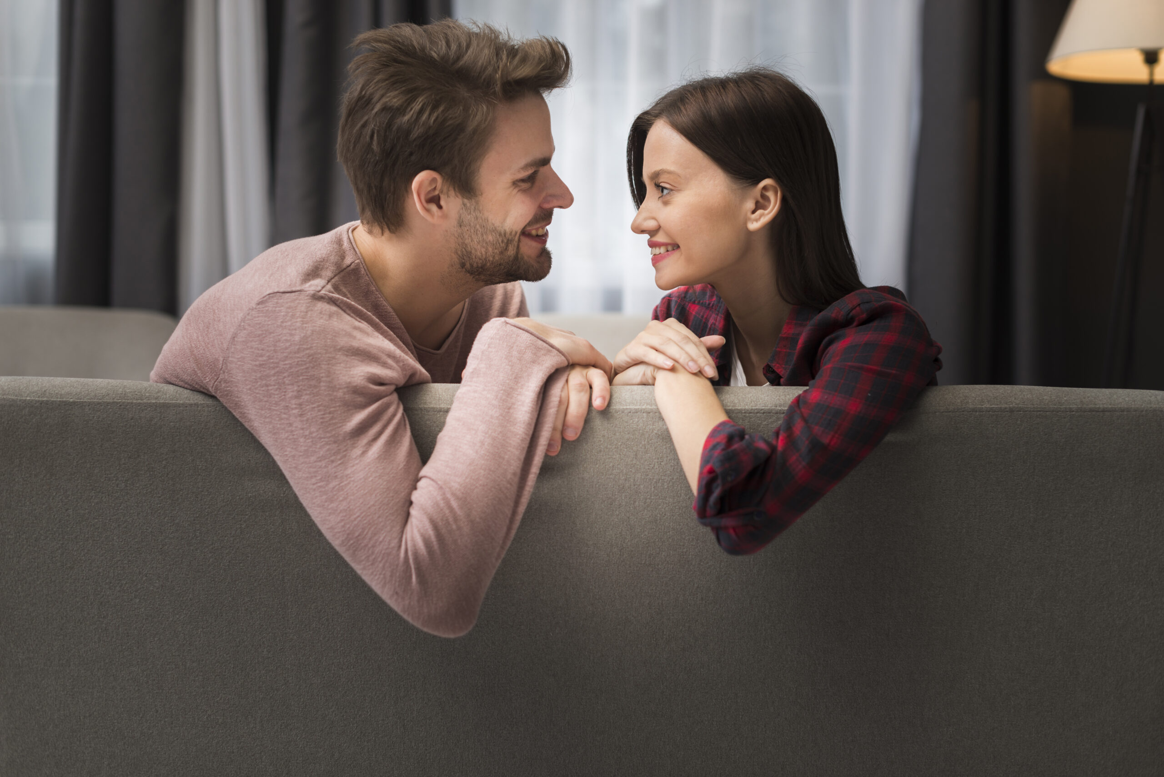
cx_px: 582
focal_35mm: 50
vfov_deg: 27.0
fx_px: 1617
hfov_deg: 39.6
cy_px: 388
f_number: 2.8
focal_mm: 50
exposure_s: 1/160
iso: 160
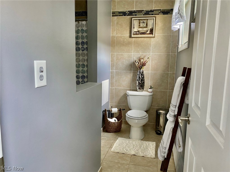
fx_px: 173
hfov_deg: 67.3
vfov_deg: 53.1
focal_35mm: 26
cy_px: 86
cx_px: 115
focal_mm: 4.25
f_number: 1.8
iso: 250
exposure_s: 1/60
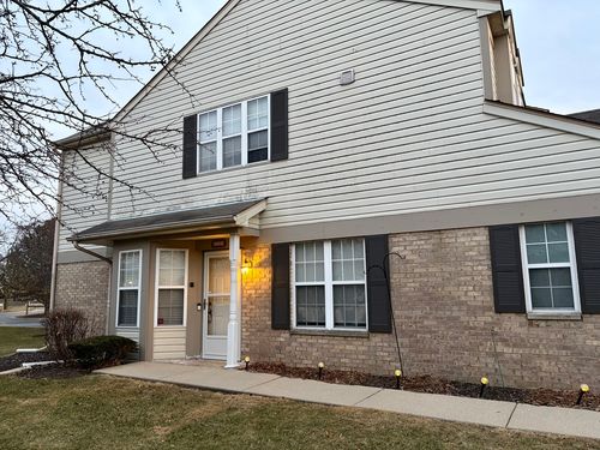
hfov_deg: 67.3
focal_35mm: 26
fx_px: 451
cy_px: 225
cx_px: 300
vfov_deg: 53.1
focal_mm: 5.96
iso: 200
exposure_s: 1/60
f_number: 1.6
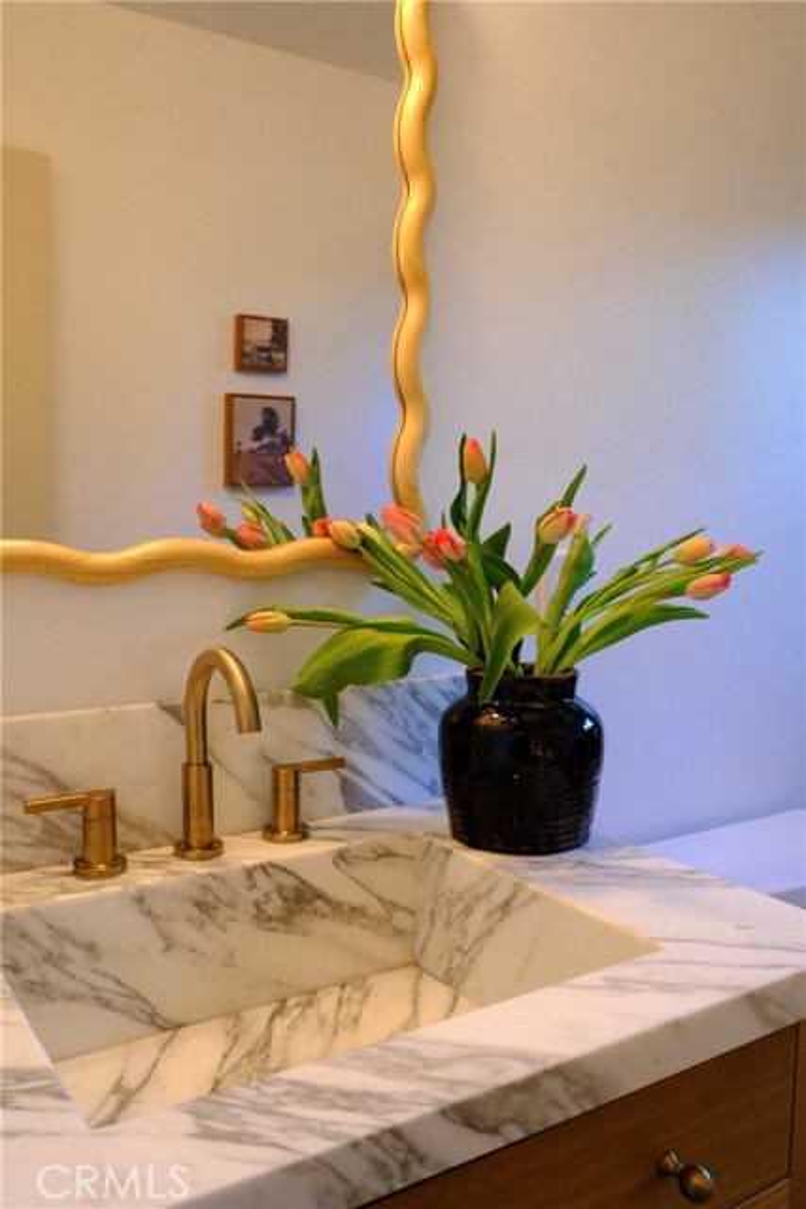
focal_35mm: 30
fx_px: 1007
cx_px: 403
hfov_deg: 43.6
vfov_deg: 61.9
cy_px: 604
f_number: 4
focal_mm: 19.7
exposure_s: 1/100
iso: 4000
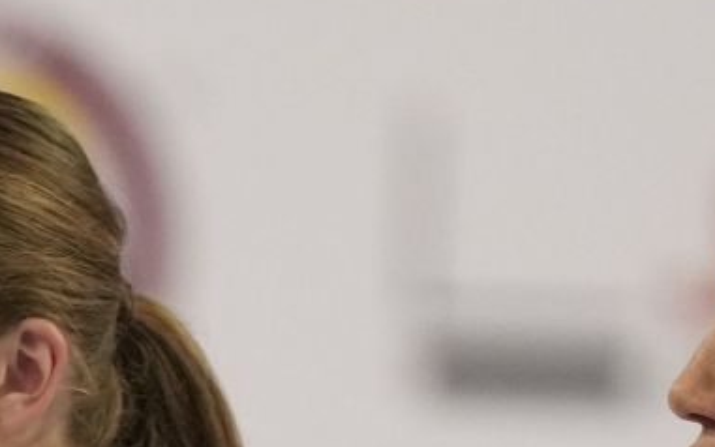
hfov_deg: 1.5
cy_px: 1101
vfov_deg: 0.9
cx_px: -251
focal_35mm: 1445
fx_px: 28153
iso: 2500
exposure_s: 1/1000
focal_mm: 200
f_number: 2.8
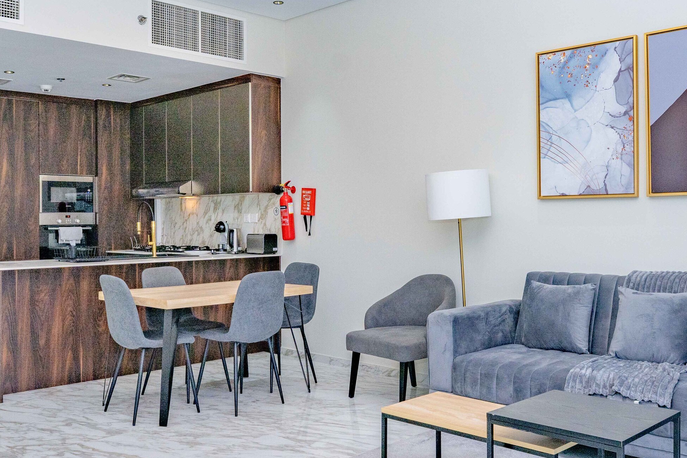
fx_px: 687
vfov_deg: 36.9
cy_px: 231
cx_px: 323
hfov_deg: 53.1
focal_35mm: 36
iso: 250
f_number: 8
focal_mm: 14
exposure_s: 1/200
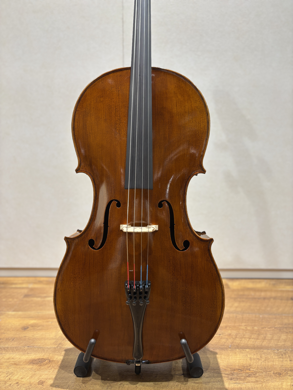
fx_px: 293
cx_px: 146
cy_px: 195
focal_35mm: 26
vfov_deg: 67.3
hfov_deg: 53.1
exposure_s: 1/60
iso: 80
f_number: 1.6
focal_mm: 5.96
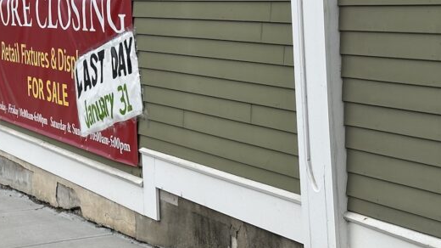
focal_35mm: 103
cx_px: 15
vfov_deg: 11.5
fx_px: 1204
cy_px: -55
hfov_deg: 20.2
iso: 64
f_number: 1.78
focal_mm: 6.86
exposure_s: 1/2358
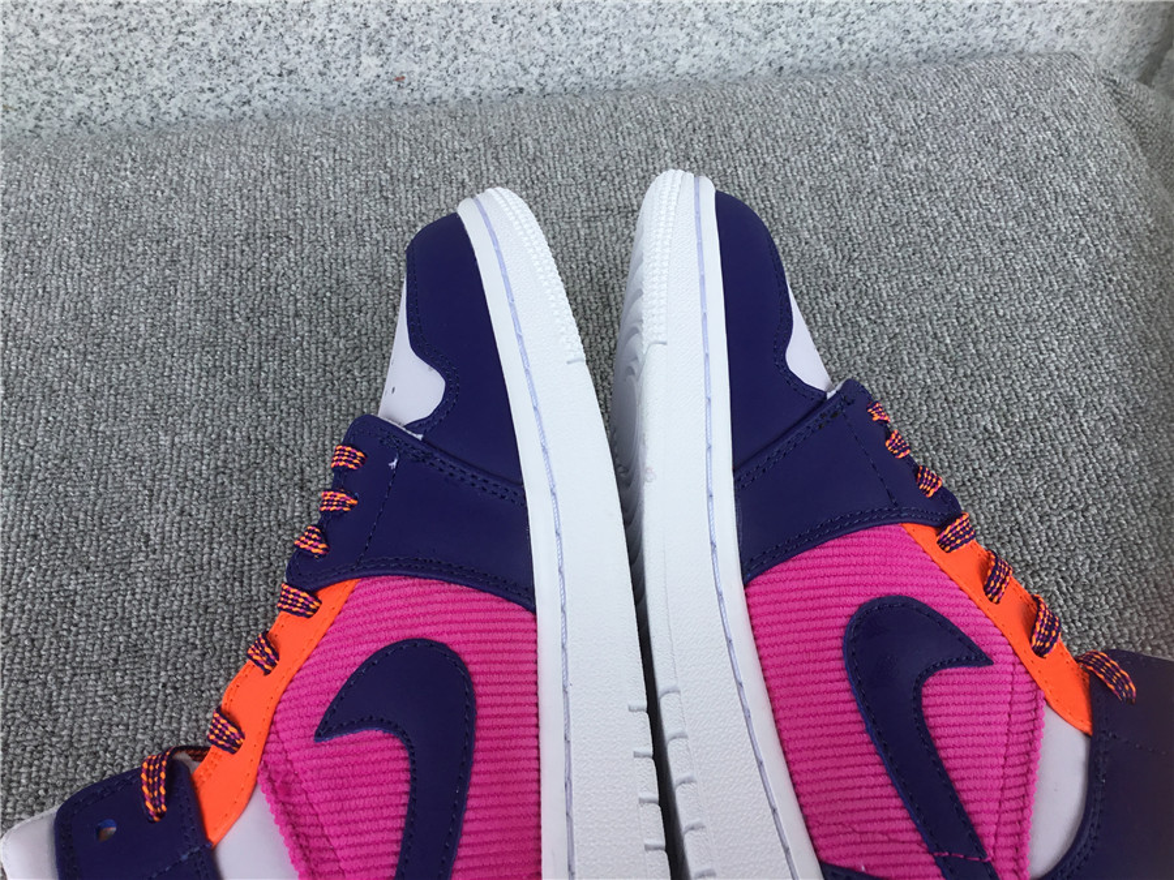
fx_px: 1051
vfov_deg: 45.4
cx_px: 587
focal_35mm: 31
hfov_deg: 58.4
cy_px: 440
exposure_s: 1/608
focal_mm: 3.3
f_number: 2.4
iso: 25
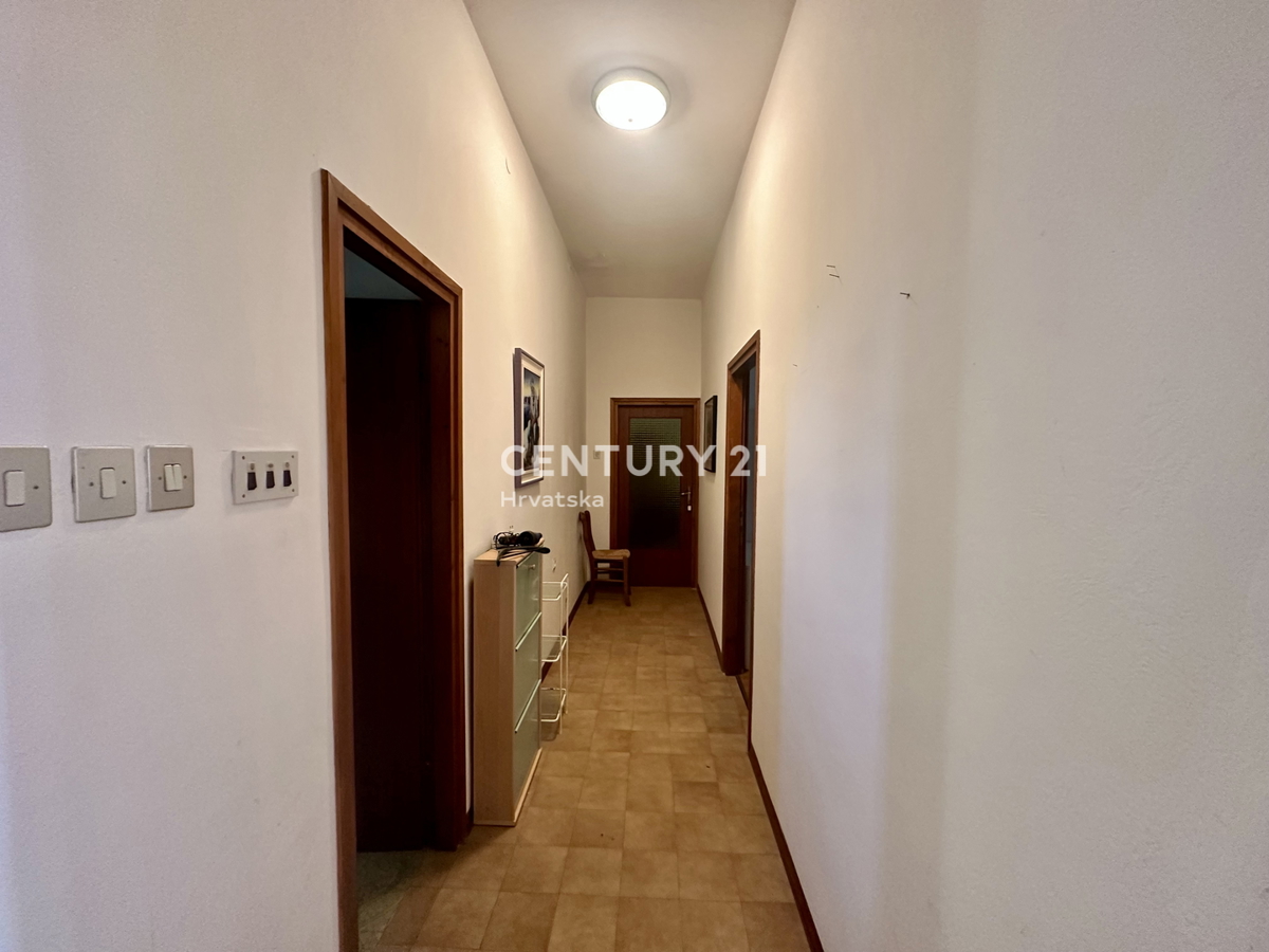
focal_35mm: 14
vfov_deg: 85.7
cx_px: 634
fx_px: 513
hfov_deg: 102.1
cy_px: 476
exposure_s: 1/50
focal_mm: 2.22
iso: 400
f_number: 2.2
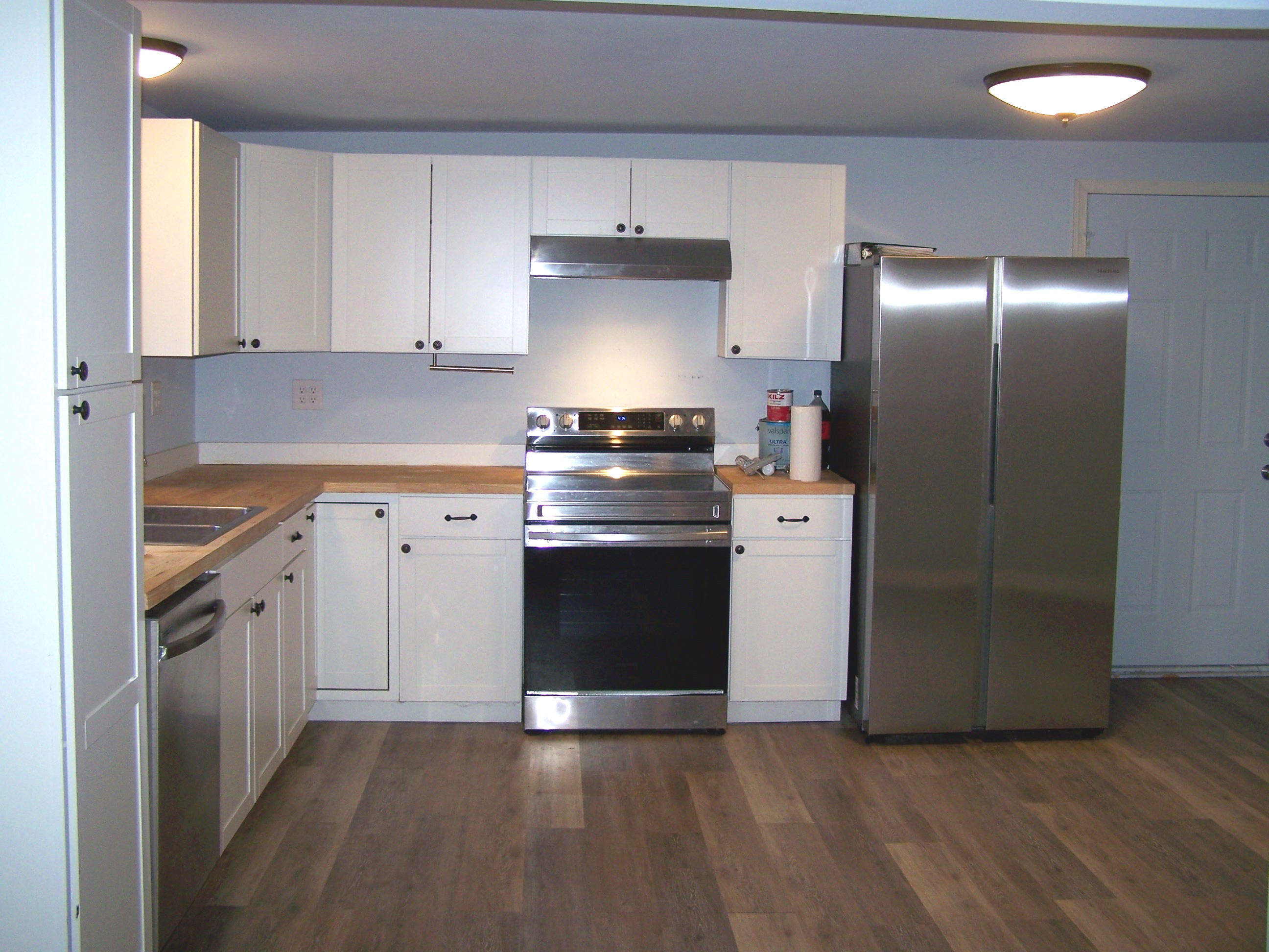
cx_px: 634
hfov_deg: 49.0
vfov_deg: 37.7
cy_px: 476
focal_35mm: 38
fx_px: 1393
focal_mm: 6.3
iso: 80
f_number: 2.8
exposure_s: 1/60
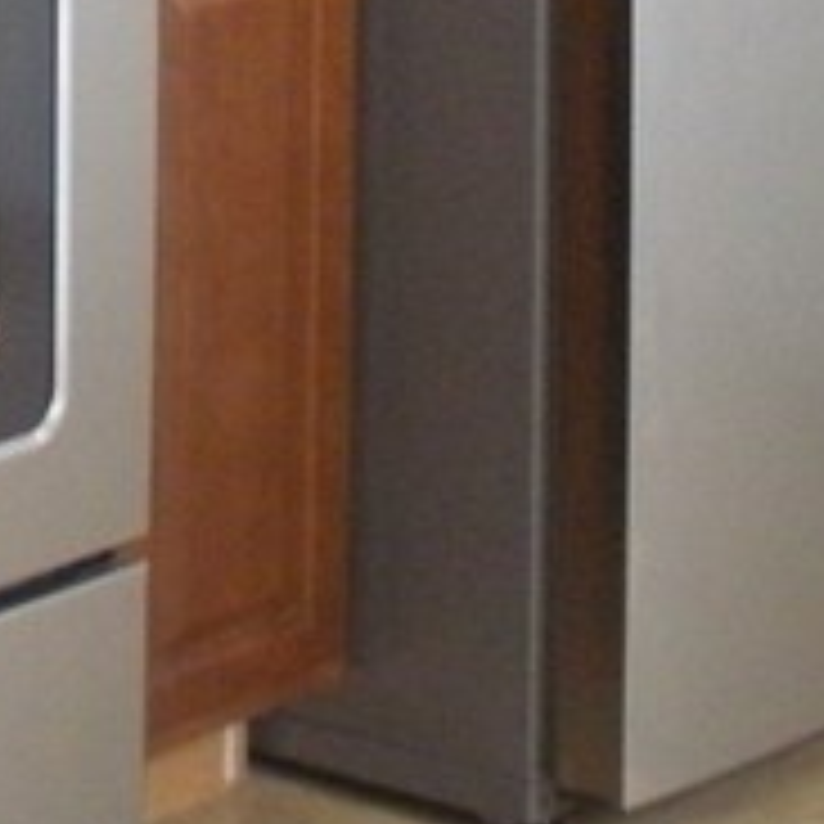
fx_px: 4794
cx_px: -351
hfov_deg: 9.6
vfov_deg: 9.4
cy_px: -626
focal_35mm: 178
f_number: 3.5
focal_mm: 6.3
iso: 400
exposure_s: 1/37.3
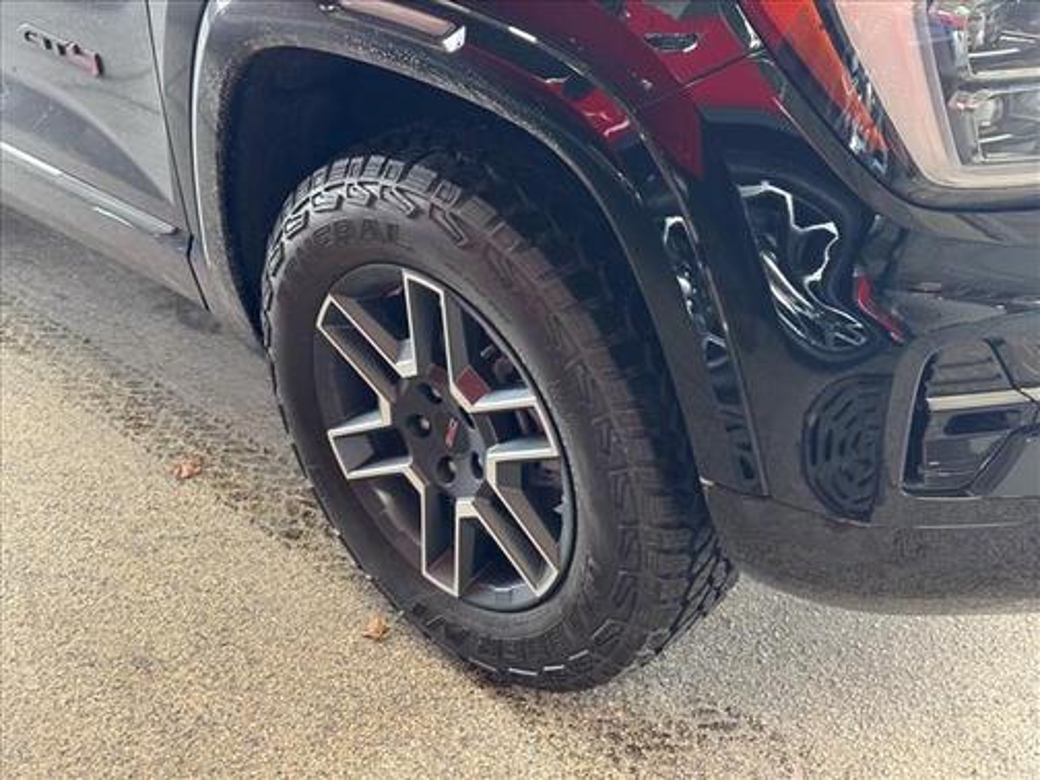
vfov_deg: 30.3
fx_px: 1442
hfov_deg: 39.7
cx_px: 520
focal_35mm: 48
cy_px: 390
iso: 125
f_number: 1.78
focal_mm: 6.76
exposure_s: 1/60
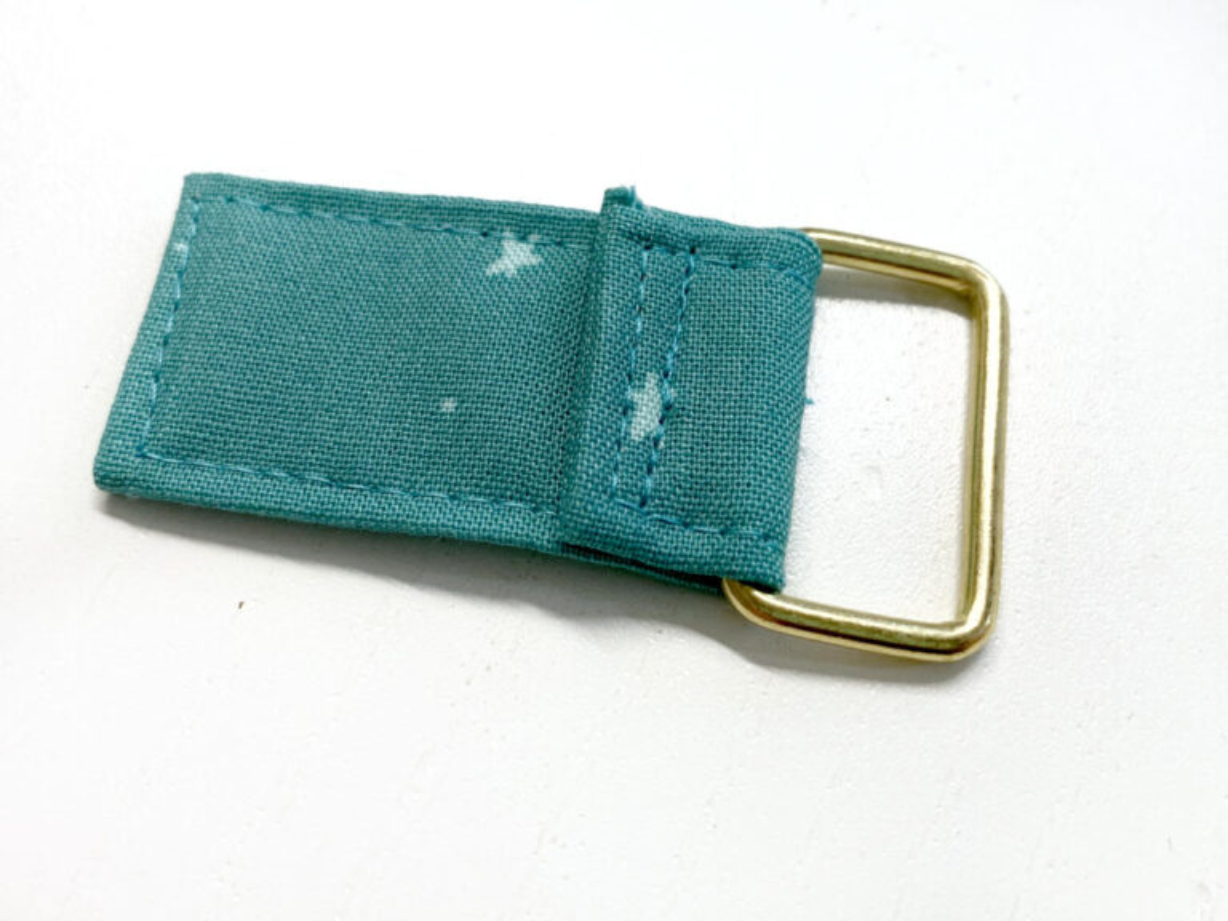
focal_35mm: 25
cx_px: 614
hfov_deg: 69.4
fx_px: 887
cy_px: 460
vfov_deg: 54.9
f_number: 1.8
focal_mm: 4.2
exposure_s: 1/100
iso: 125
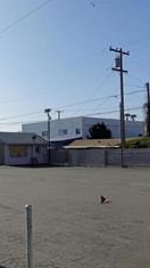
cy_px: 141
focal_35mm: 41
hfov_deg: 27.0
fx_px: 290
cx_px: -7
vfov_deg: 49.4
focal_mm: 8.8
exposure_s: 1/800
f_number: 5.6
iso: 125
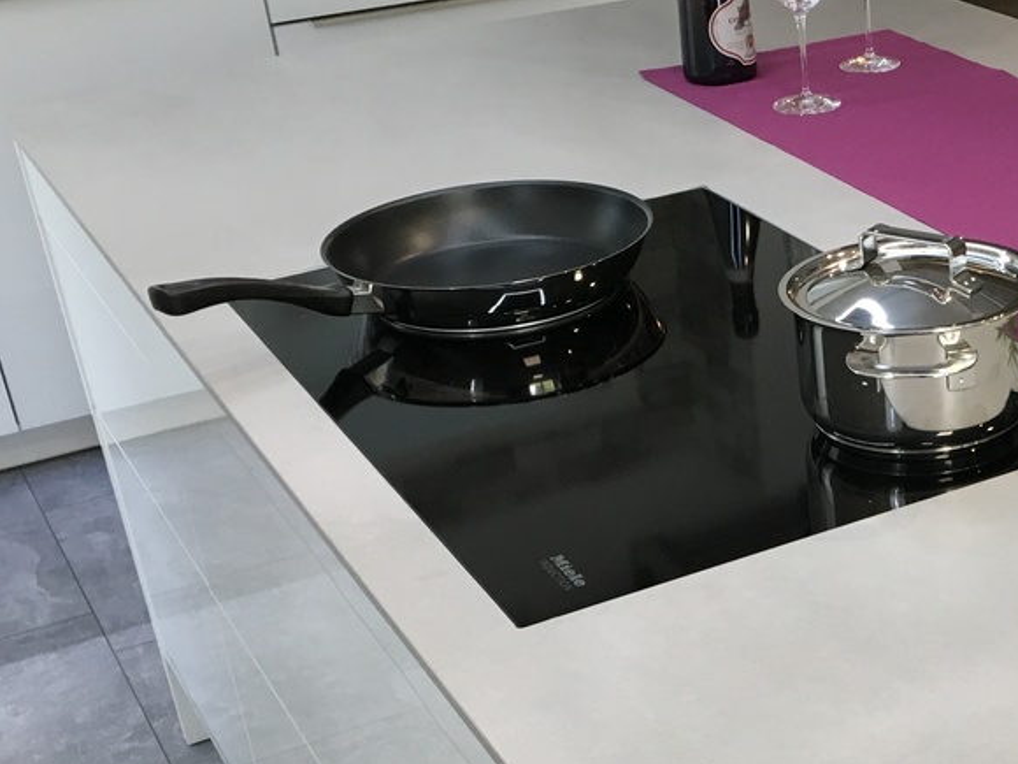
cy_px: 588
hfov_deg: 28.8
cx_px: 953
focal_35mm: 64
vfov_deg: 22.7
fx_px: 1882
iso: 64
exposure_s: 1/33
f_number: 2.2
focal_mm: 4.15
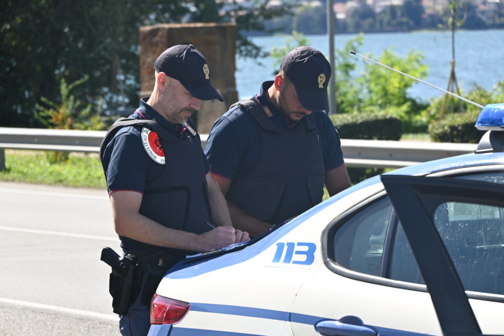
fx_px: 2939
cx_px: 252
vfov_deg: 6.5
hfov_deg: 9.8
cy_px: 168
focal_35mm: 210
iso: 100
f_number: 7.1
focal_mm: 140
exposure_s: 1/200
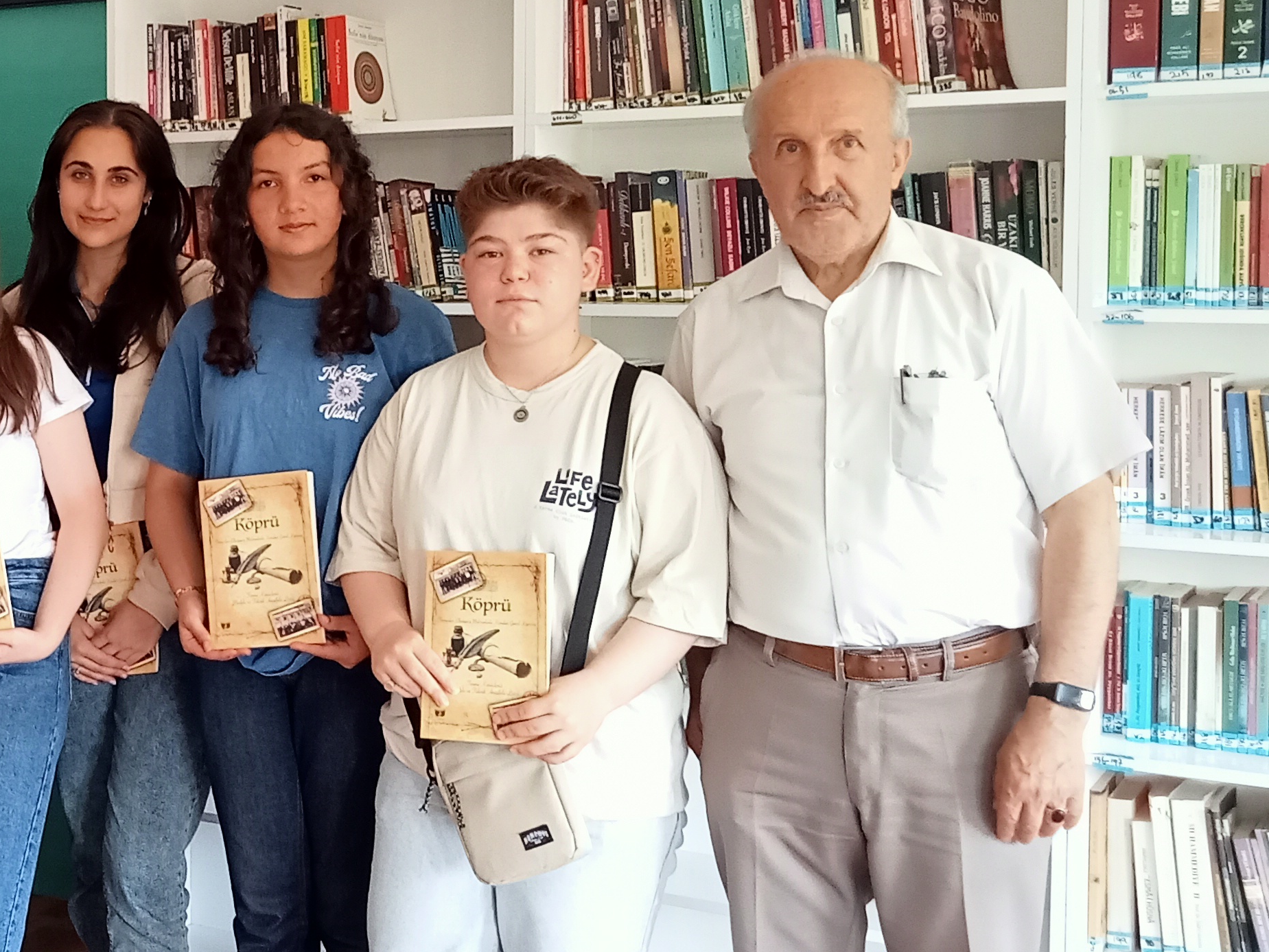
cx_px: -101
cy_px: 353
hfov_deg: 28.2
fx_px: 2310
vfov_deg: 23.2
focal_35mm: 63
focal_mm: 3.46
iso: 413
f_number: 2.2
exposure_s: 1/33.3
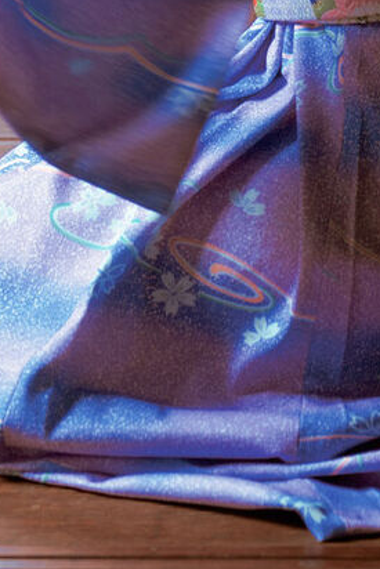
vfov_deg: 8.4
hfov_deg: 5.8
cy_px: -407
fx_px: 3749
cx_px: 307
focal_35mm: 237
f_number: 4
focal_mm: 62
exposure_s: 1/125
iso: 160
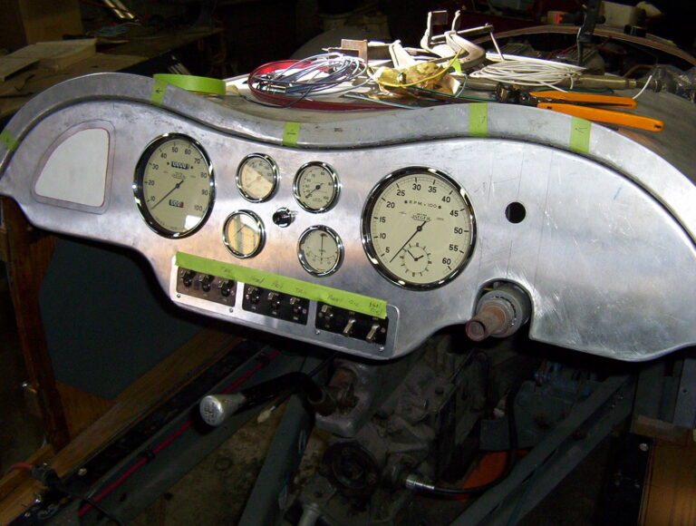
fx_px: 786
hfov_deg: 47.8
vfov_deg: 37.0
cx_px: 348
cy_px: 263
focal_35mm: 39
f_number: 3.84
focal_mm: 5.26
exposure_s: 1/60
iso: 140
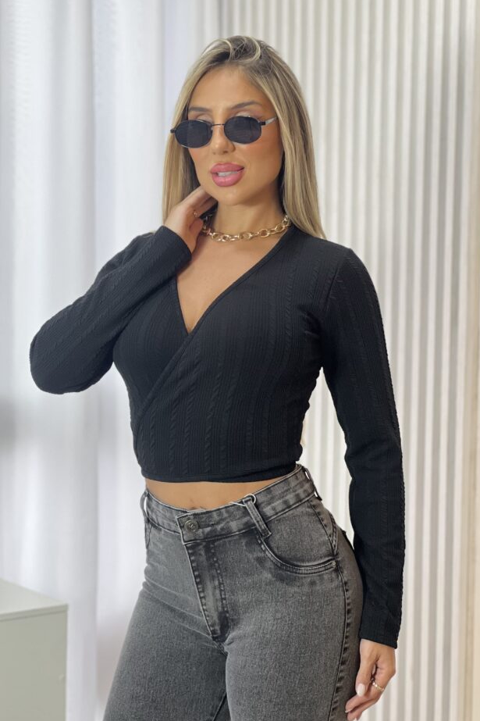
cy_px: 363
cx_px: 223
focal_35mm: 81
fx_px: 1620
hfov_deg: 16.8
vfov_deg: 25.1
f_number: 2.8
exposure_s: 1/120
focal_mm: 9
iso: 200
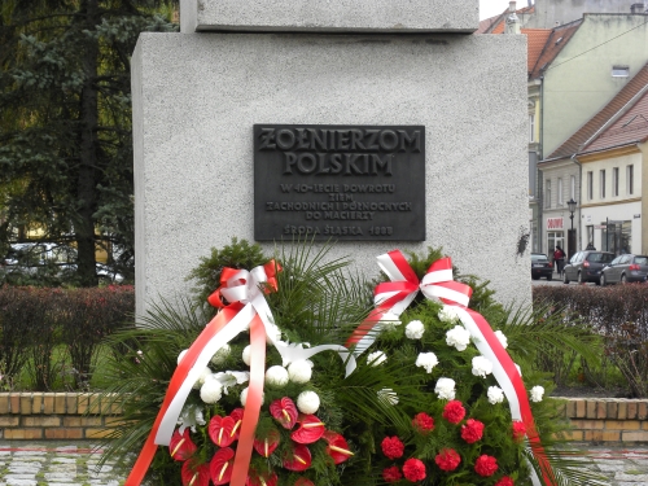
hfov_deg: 20.7
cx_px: 324
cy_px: 243
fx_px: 1778
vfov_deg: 15.6
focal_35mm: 95
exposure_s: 1/100
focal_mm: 16.9
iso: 64
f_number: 4
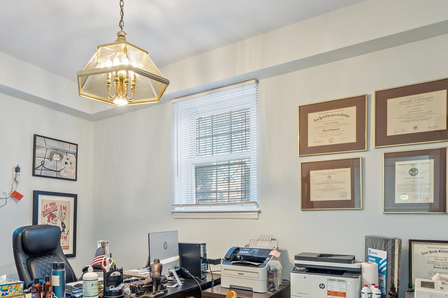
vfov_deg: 49.8
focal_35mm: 25
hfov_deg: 70.9
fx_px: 311
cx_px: 184
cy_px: 212
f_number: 5
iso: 1000
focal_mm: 16
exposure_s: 1/10
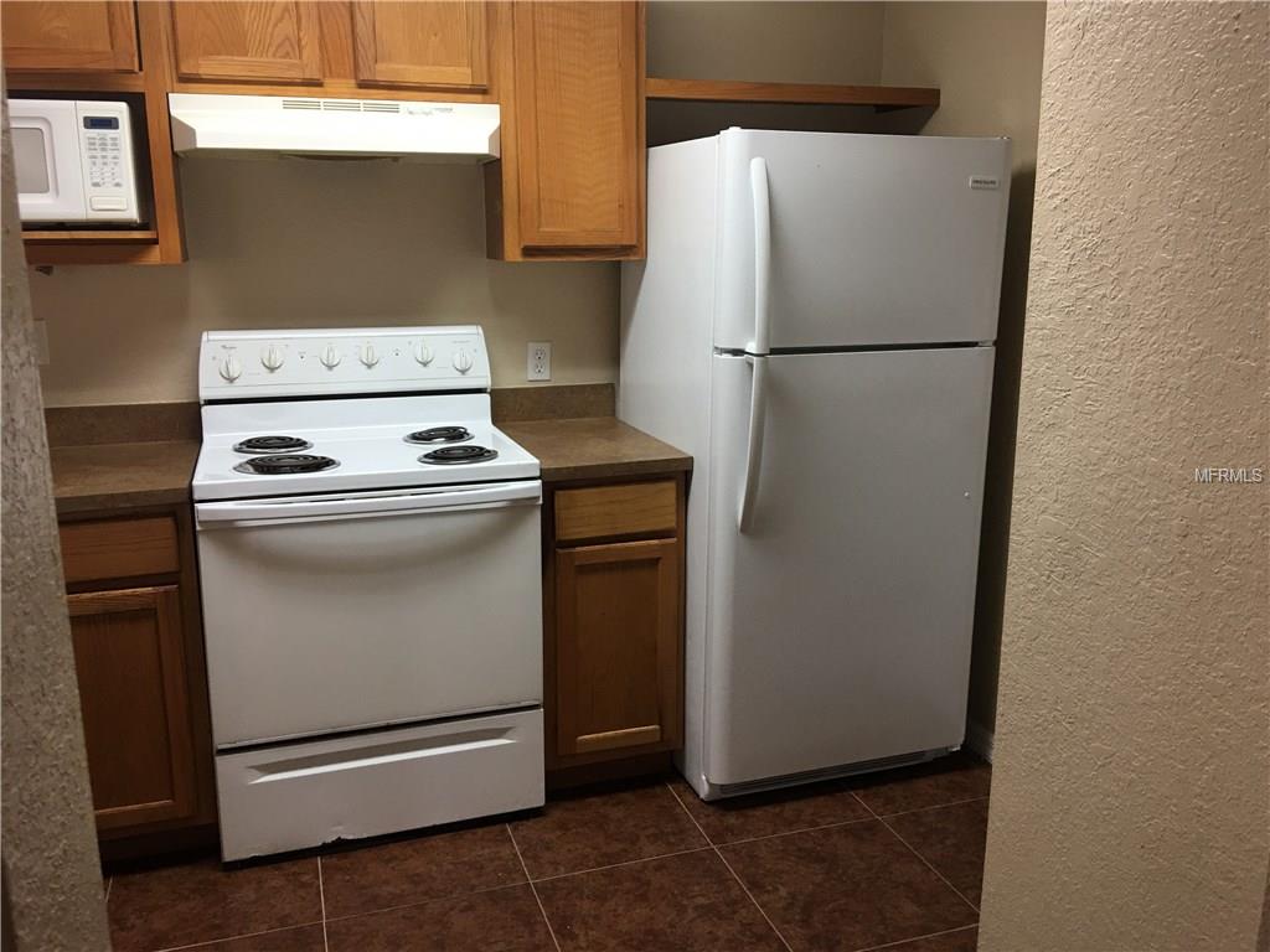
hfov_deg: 61.7
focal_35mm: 29
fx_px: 1064
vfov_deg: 48.2
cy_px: 476
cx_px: 635
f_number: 2.2
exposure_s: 1/30
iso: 32
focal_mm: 4.15
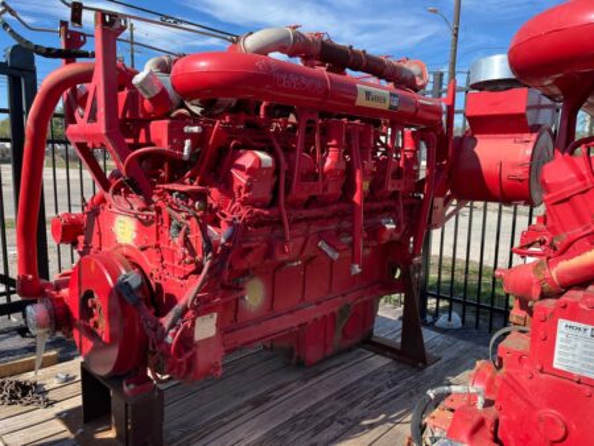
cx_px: 297
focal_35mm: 26
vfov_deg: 53.1
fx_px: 446
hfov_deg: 67.3
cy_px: 223
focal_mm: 5.1
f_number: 1.6
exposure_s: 1/1294
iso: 50
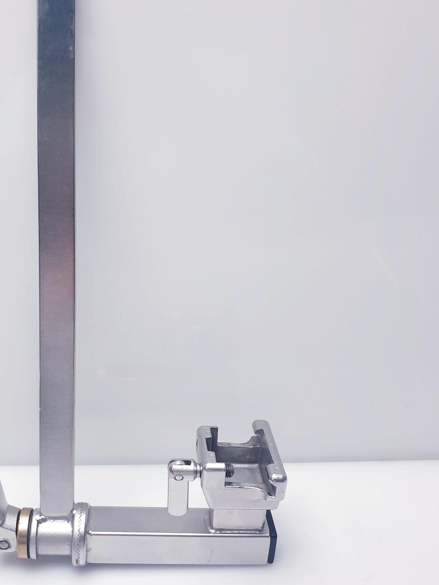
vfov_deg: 52.6
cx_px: 161
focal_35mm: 35
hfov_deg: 40.4
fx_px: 592
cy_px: 292
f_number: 2.4
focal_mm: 4.3
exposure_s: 1/100
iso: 64
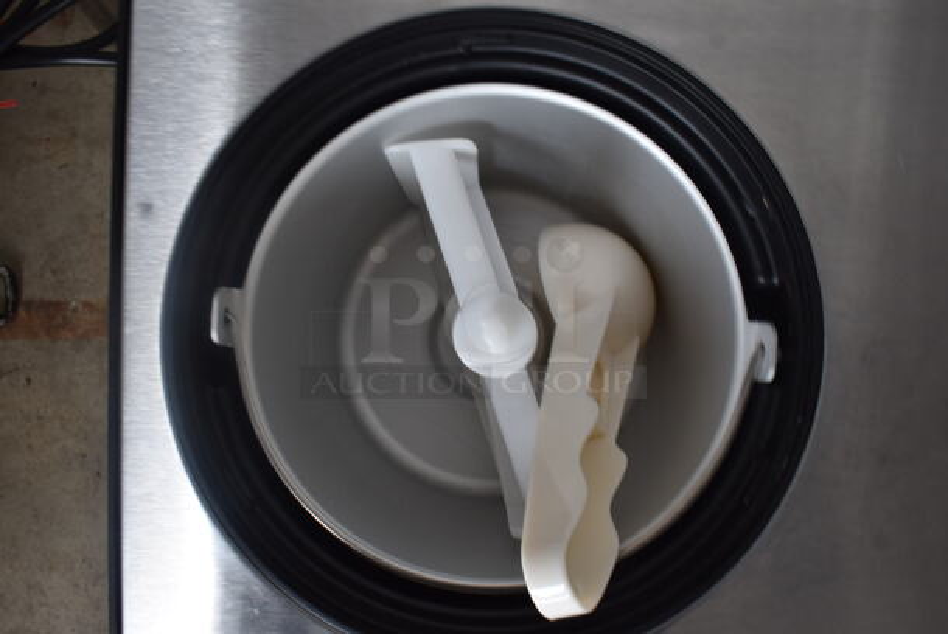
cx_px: 474
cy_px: 317
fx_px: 791
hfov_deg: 61.9
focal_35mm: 30
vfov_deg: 43.7
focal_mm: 20
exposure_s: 1/60
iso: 320
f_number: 8
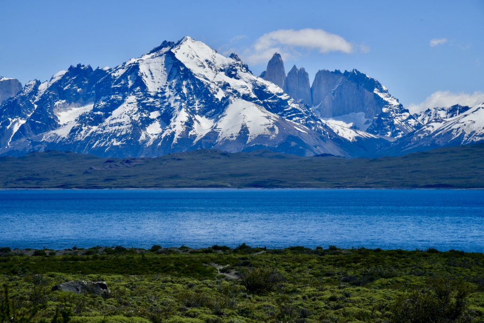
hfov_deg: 17.1
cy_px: 162
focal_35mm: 120
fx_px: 1613
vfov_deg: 11.4
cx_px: 242
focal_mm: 120
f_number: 11
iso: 200
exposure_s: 1/500
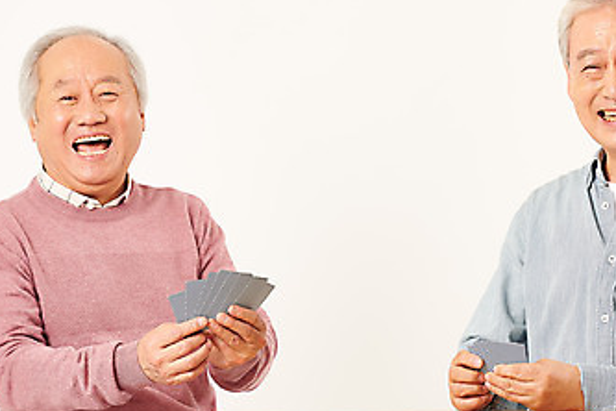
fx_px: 3850
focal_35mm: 225
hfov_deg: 9.1
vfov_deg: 6.1
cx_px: 380
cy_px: 257
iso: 100
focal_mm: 125
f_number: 8
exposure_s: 1/125
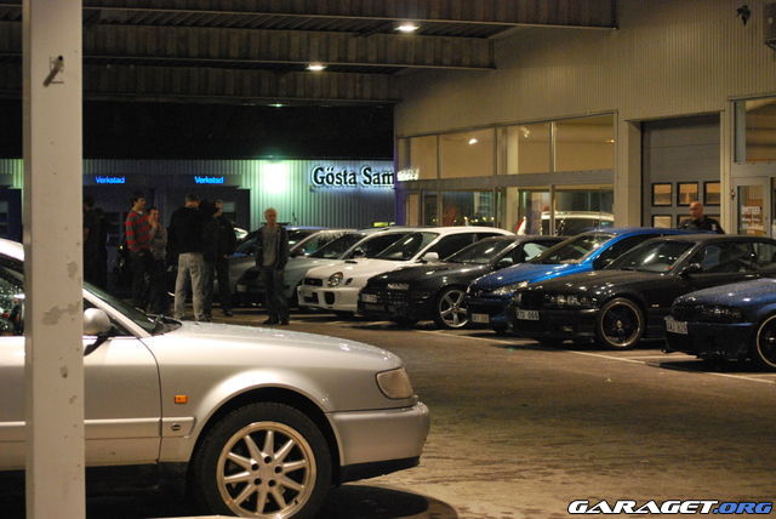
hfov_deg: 24.6
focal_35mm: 82
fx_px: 1780
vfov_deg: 16.6
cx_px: 388
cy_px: 260
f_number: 4.2
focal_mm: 55
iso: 1600
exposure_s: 1/25
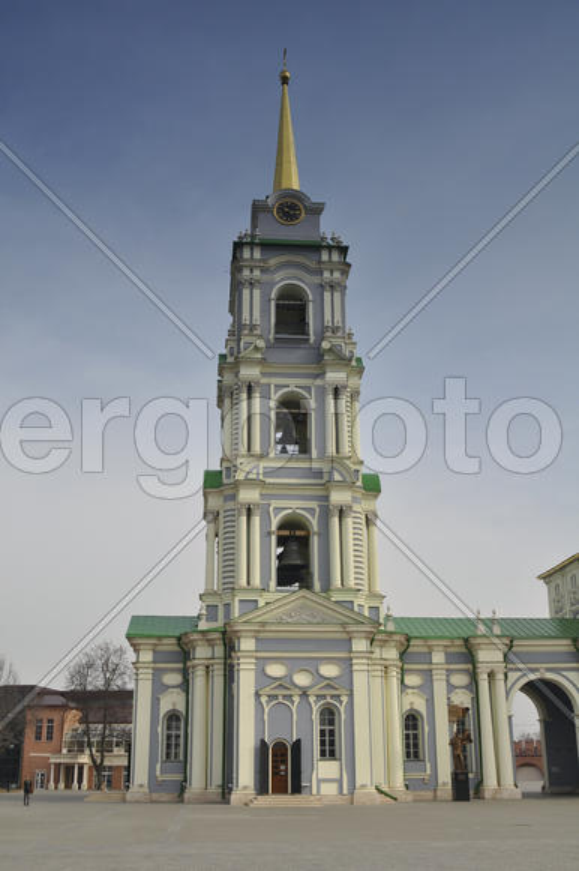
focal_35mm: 39
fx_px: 942
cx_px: 290
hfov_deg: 34.2
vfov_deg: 49.6
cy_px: 436
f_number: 9.5
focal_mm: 26
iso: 200
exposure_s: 1/350
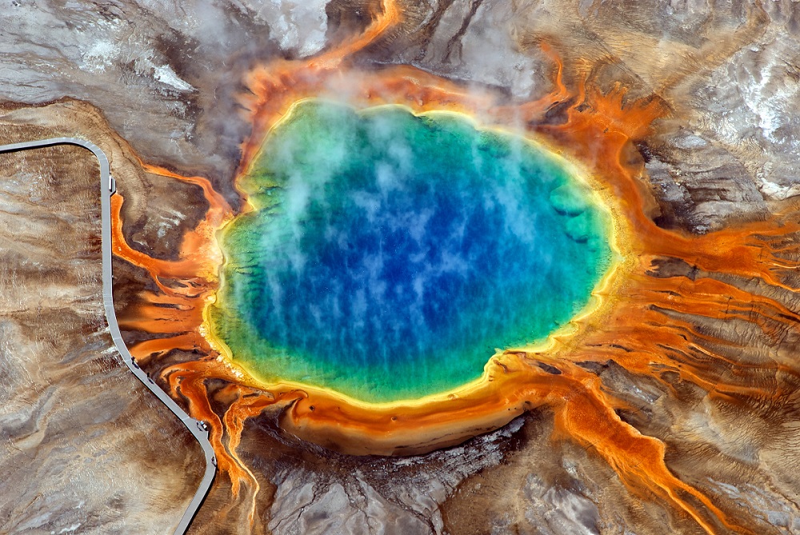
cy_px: 268
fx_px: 4338
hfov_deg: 10.5
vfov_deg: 7.1
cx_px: 400
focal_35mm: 195
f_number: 11
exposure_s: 1/250
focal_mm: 130
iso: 100
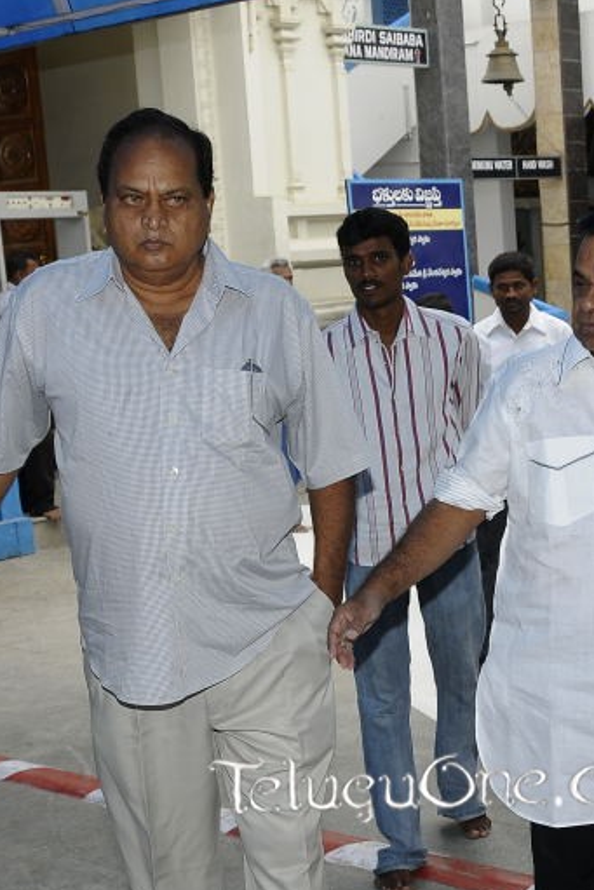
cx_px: 465
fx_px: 1632
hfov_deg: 20.4
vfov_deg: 30.5
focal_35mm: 66
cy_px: 503
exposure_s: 1/125
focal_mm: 22
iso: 250
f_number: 5.6
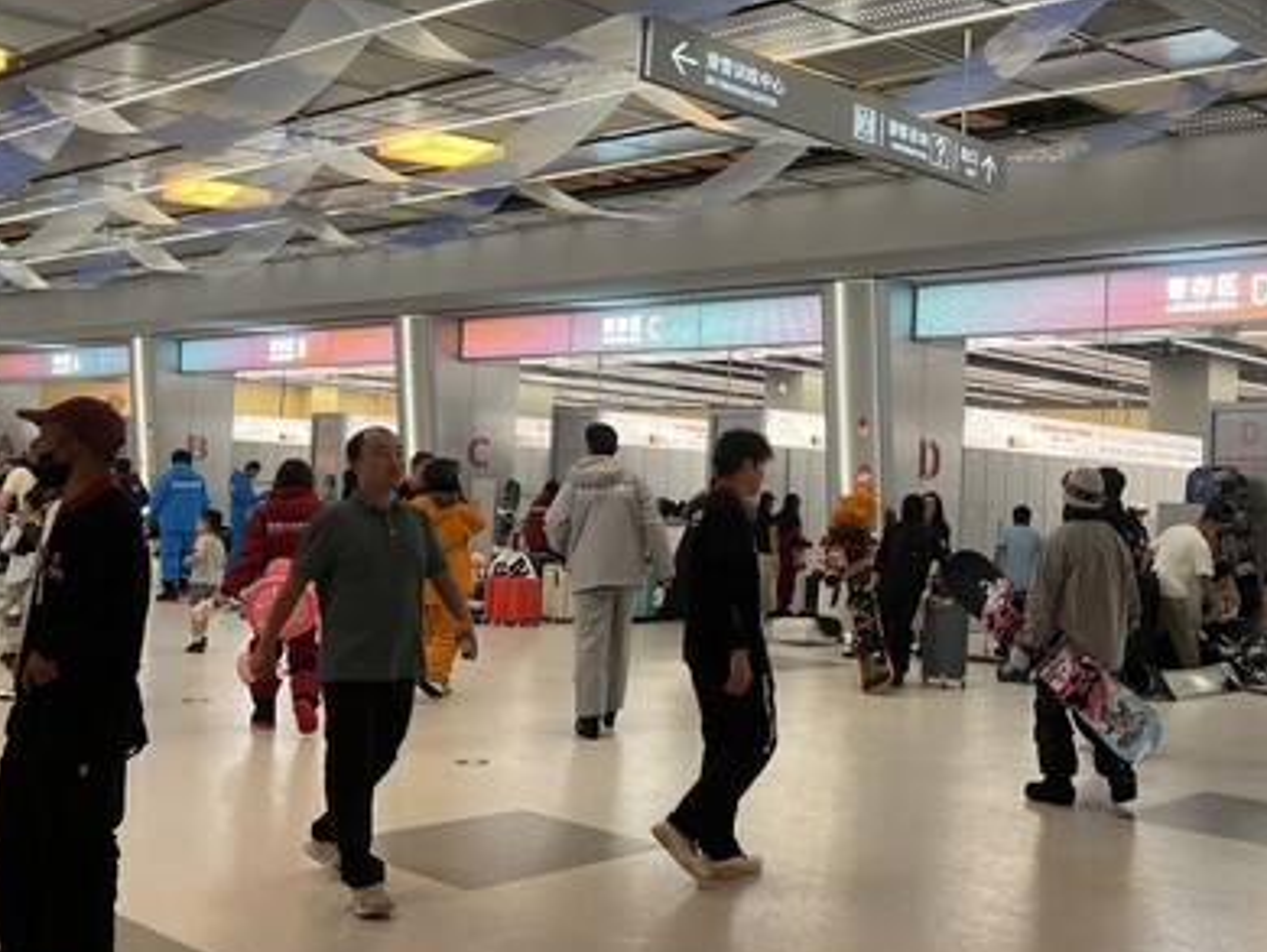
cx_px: 897
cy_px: 426
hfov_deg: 45.7
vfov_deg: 36.0
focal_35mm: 40
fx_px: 1465
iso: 80
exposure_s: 1/100
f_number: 1.5
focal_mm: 5.7
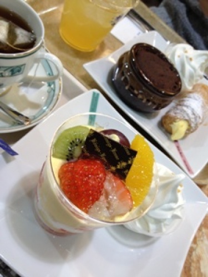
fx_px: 280
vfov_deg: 52.6
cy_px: 138
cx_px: 104
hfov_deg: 40.7
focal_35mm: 35
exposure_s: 1/30
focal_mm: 4.28
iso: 50
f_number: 2.4
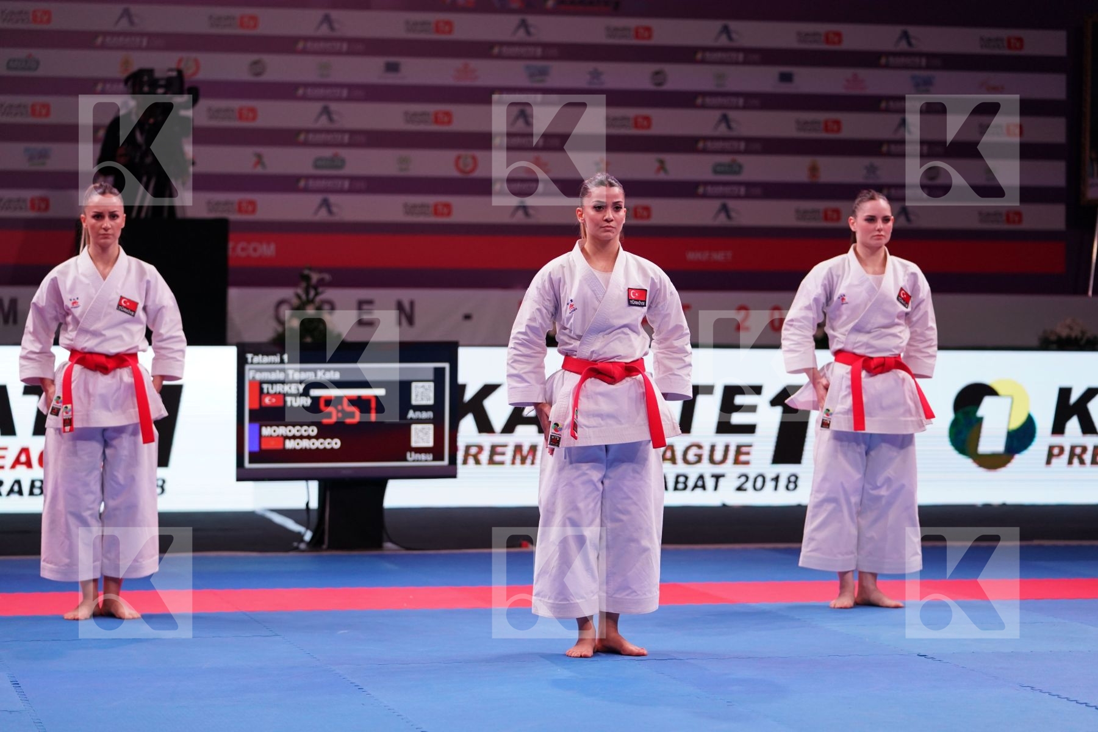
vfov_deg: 14.0
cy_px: 366
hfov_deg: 20.8
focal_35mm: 98
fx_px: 2989
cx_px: 549
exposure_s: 1/500
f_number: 2.8
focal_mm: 98
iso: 1600
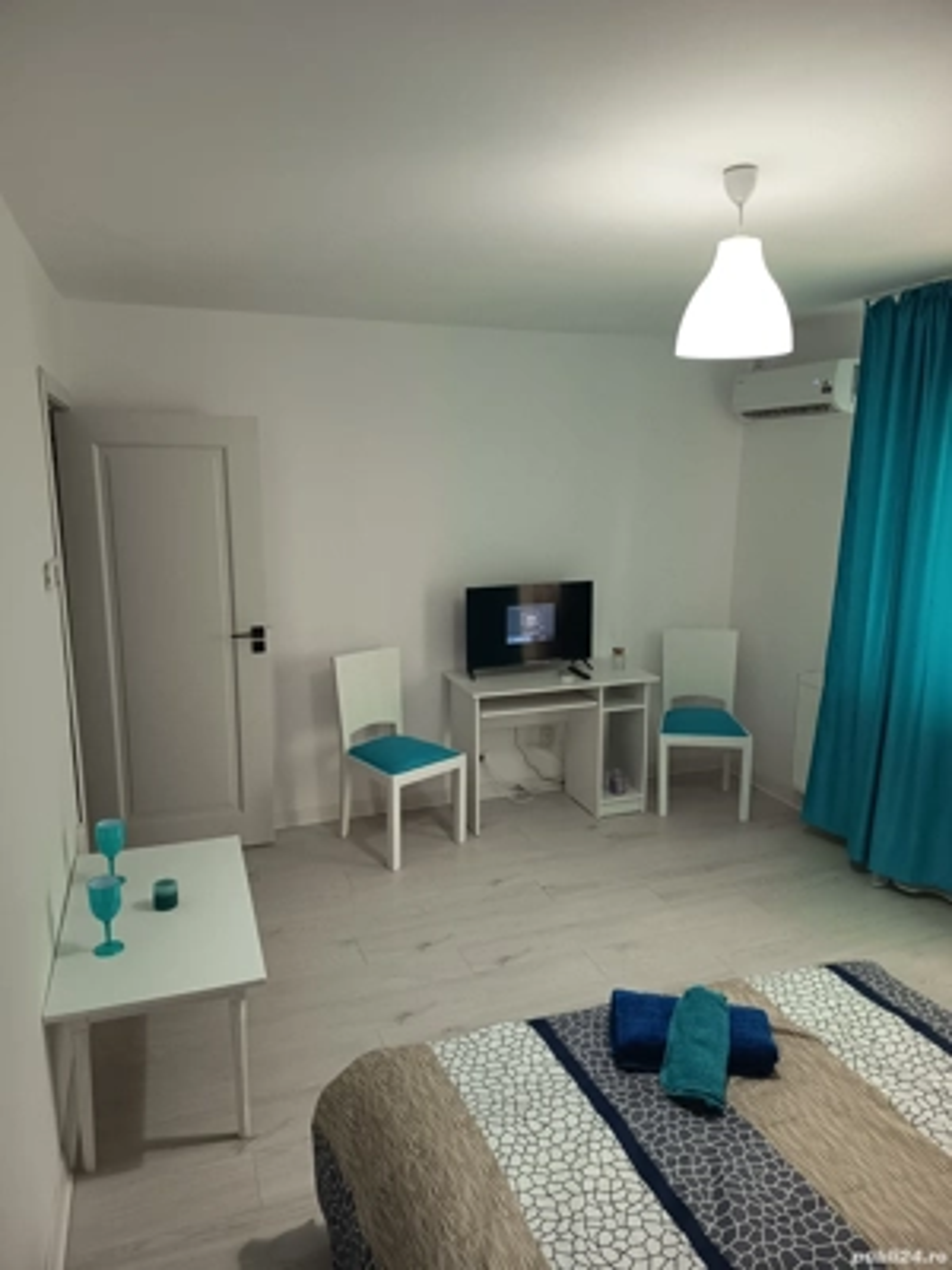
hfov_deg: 56.8
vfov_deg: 71.6
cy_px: 635
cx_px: 476
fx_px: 880
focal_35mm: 24
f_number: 1.7
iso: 354
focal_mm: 5.27
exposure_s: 1/50
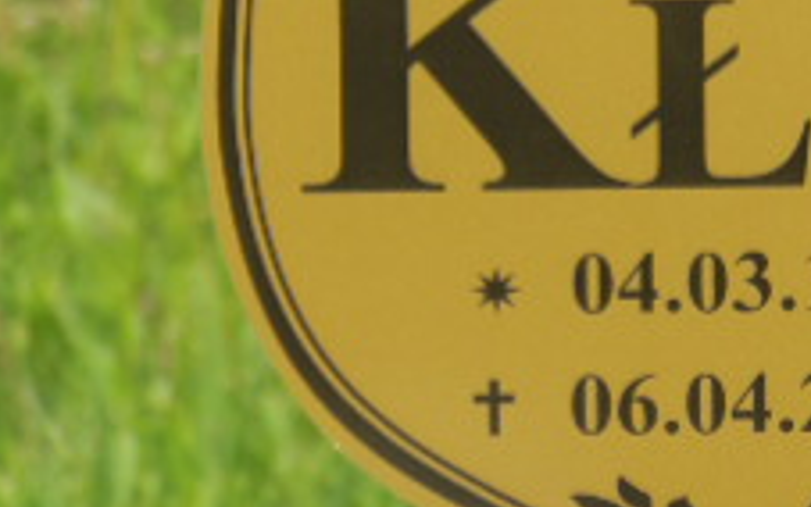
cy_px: -232
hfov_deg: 2.8
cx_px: 825
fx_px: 16492
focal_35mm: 746
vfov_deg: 1.8
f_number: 5.8
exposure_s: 1/320
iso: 125
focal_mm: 45
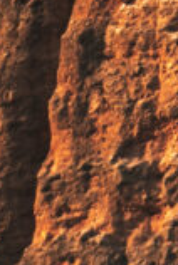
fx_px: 9097
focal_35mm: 1232
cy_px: -496
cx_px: 455
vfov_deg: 1.7
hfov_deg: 1.1
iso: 100
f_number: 9
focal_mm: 200
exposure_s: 1/320
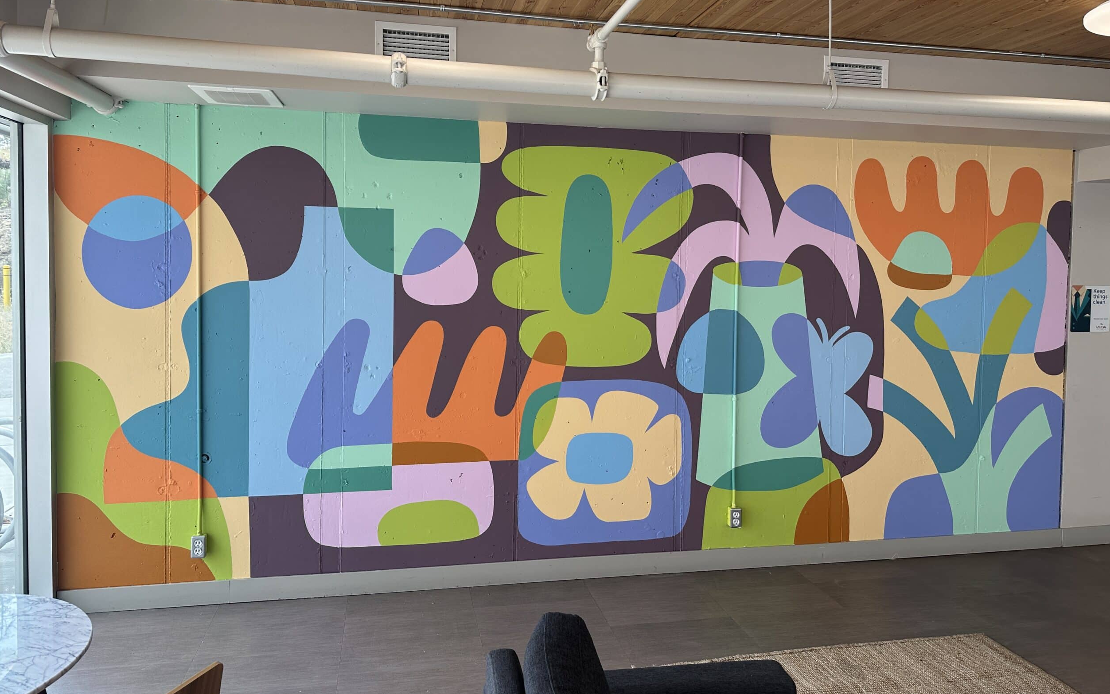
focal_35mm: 26
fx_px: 787
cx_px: 559
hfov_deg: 70.4
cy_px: 289
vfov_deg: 47.4
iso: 64
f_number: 1.78
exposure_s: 1/219
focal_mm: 6.86
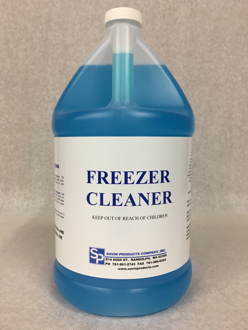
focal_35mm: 29
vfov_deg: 61.7
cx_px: 124
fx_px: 277
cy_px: 165
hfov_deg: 48.2
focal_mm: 4.15
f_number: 2.2
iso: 64
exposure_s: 1/30
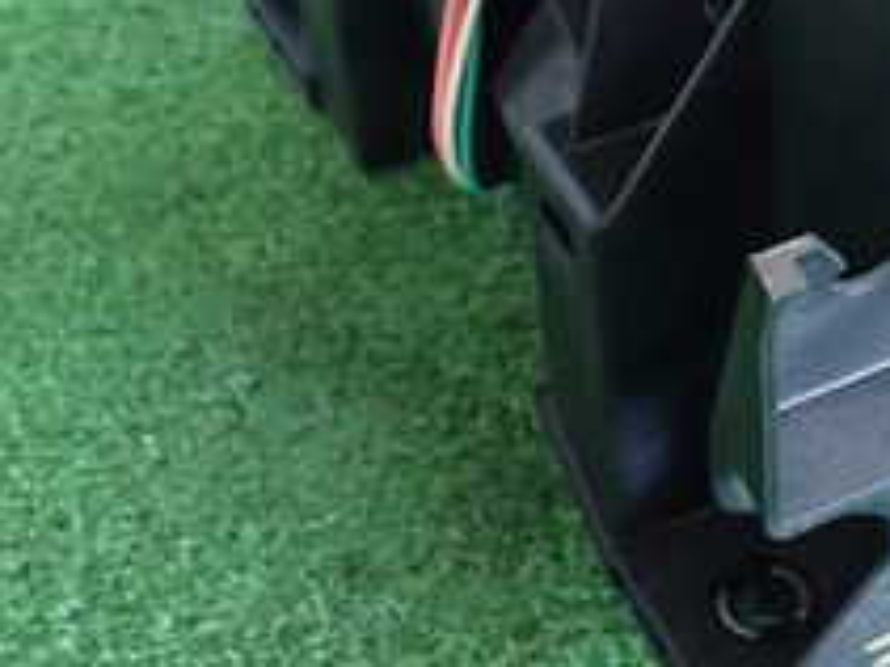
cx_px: 789
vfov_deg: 15.8
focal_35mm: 91
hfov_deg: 21.1
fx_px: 2338
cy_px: -72
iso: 200
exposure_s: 1/30
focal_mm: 5.79
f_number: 2.4
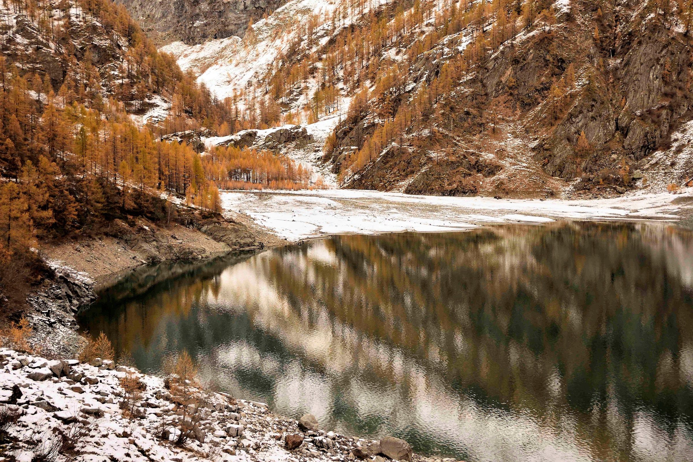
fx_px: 924
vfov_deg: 28.1
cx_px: 346
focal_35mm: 48
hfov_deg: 41.1
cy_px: 231
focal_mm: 32
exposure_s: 1/125
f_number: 8
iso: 400
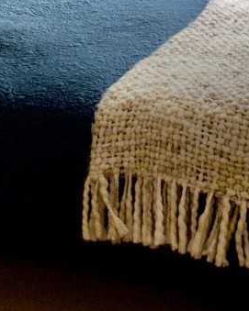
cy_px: -165
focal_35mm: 165
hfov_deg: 9.3
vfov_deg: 11.2
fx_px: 1521
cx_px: 238
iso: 32
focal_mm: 3.99
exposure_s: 1/30
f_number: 1.8
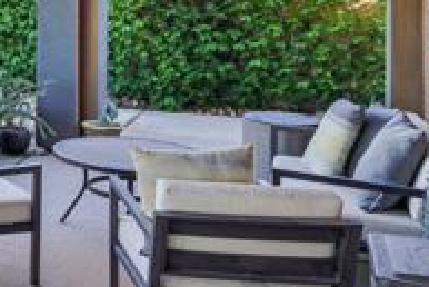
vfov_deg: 24.6
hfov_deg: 28.0
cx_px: -182
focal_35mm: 53
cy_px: 12
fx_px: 632
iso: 100
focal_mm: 16
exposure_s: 1/50
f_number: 8
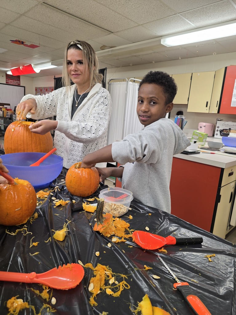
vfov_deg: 73.9
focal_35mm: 23
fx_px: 209
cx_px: 118
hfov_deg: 58.9
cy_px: 158
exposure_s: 1/65.1
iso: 100
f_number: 1.7
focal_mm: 6.3
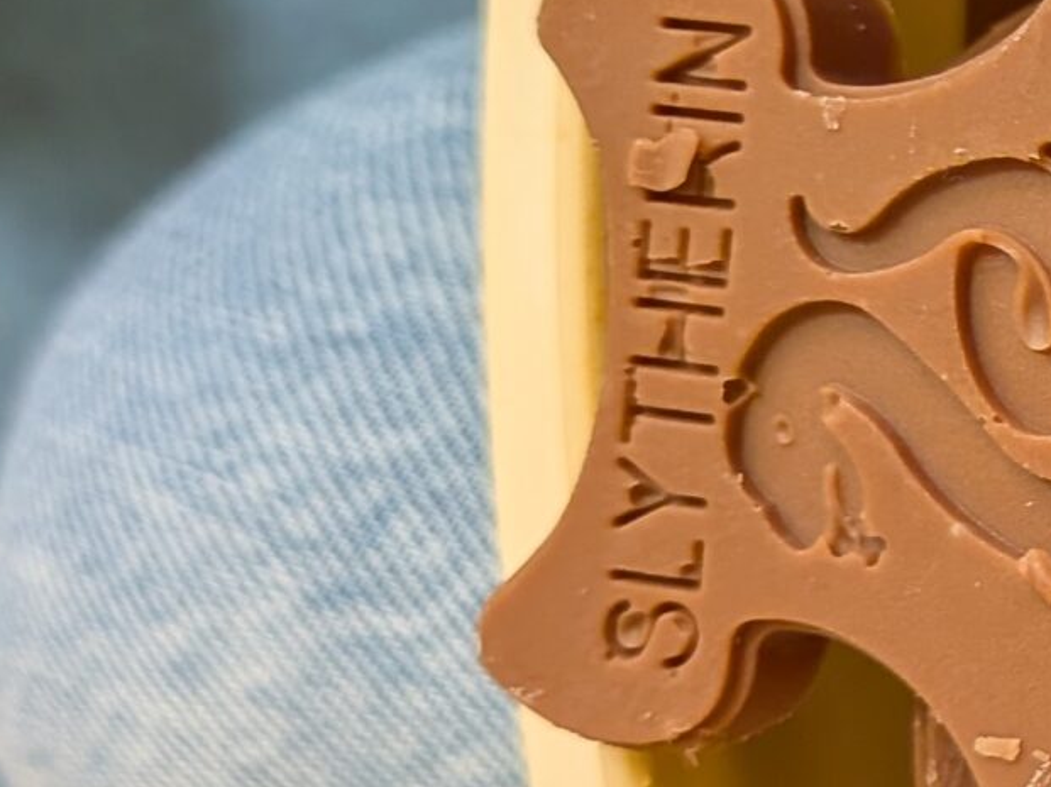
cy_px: 151
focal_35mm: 99
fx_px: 3004
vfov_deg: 14.8
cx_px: 1841
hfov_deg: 16.8
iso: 84
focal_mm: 4.53
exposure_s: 1/33.3
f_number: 1.7
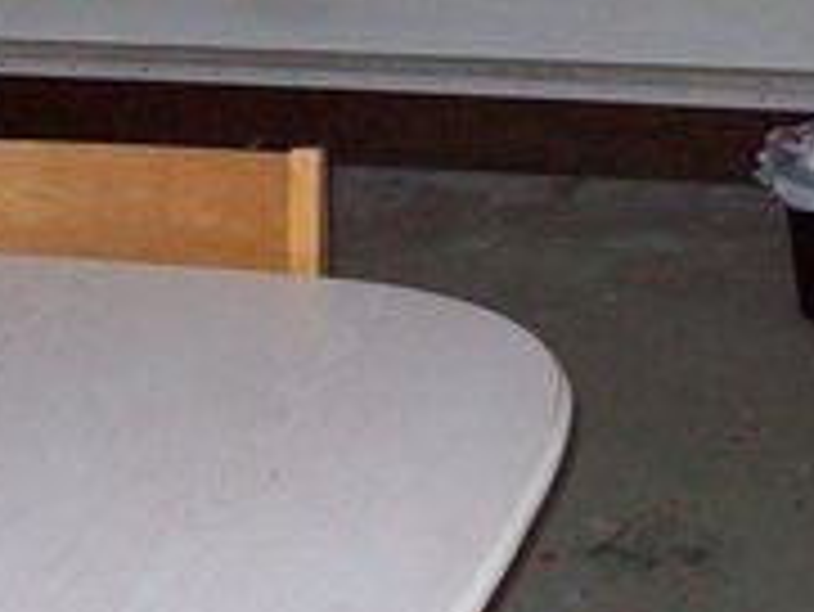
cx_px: 400
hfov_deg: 15.5
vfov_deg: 11.6
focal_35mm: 127
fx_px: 2988
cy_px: 68
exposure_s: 1/64
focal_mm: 6
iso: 200
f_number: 2.7
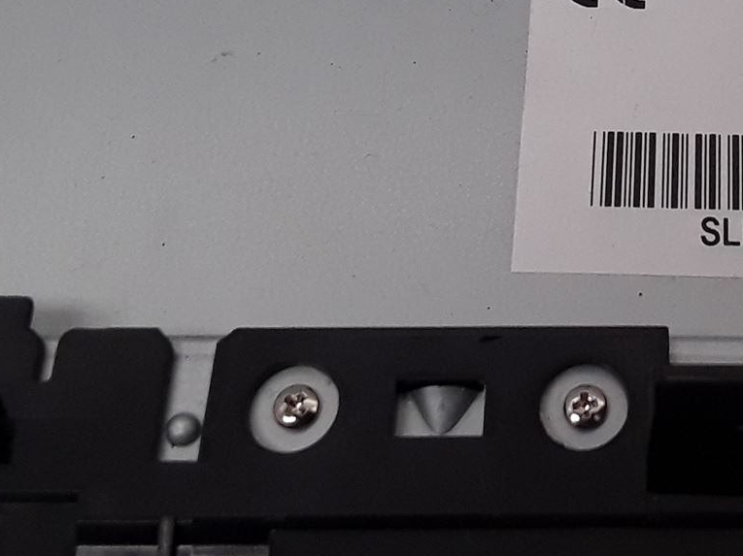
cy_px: -54
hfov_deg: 25.0
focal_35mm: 75
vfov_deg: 18.9
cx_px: 704
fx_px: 1609
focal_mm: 2.91
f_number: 1.9
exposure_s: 1/266
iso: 100
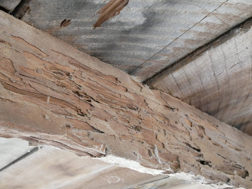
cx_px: 126
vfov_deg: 36.0
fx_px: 291
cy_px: 94
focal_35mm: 40
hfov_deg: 46.8
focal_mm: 20
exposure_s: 1/60
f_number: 6.3
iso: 3200
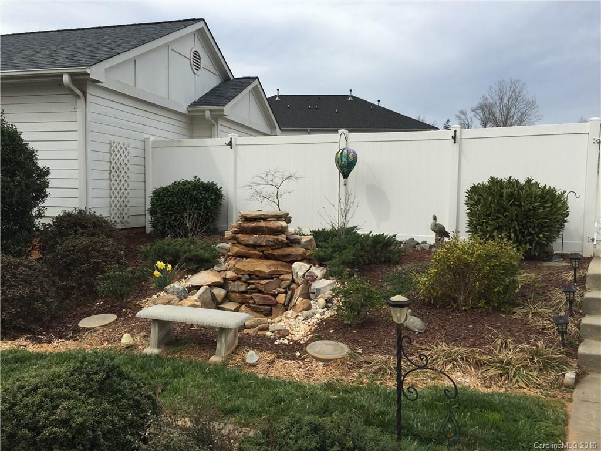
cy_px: 226
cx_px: 300
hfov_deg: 61.7
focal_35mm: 29
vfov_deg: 48.2
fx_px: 503
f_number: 2.2
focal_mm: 4.15
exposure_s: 1/1721
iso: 32
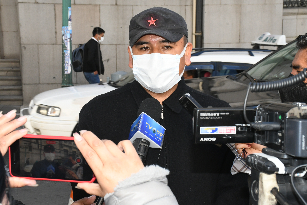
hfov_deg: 28.1
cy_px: 102
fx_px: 614
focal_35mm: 72
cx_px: 154
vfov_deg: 18.9
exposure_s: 1/250
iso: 1600
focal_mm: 48
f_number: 14
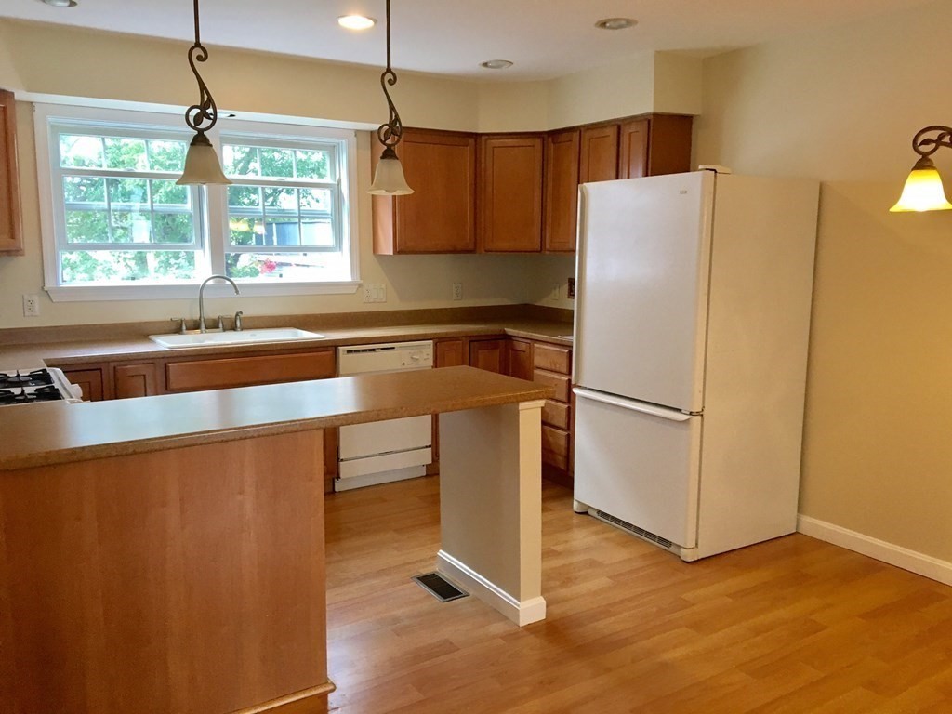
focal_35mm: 29
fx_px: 798
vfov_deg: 48.2
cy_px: 357
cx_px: 476
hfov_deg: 61.7
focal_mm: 4.15
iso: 40
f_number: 2.2
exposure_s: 1/30
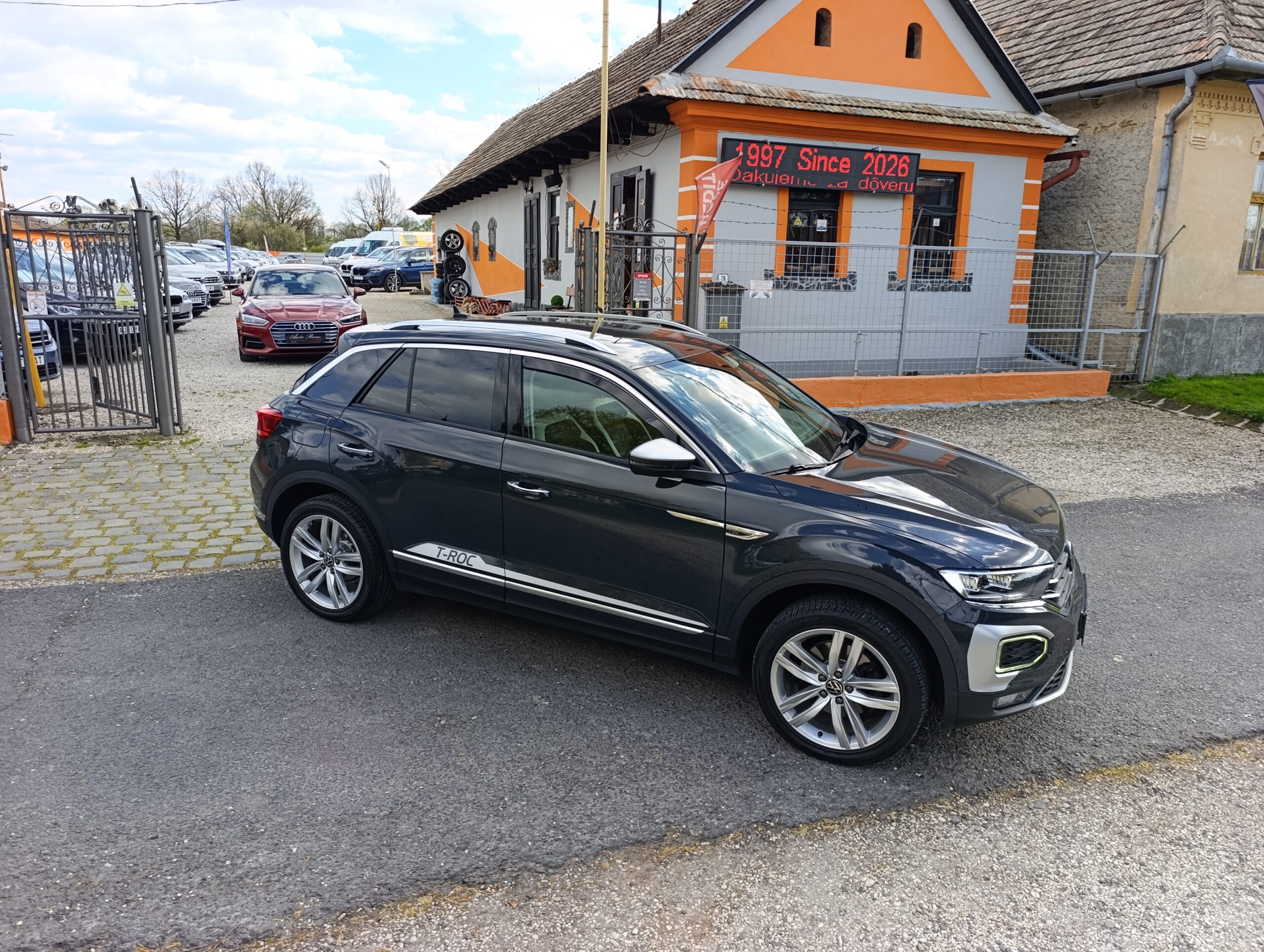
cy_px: 476
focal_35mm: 23
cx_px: 632
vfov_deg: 59.0
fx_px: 841
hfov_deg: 73.8
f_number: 1.6
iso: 50
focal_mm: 6.14
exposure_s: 1/158
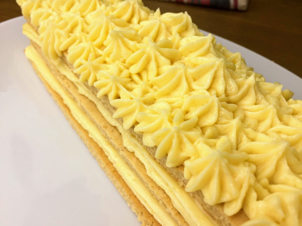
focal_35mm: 29
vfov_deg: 48.2
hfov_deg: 61.6
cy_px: 113
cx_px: 151
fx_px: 253
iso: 32
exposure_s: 1/359
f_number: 2.2
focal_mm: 4.15
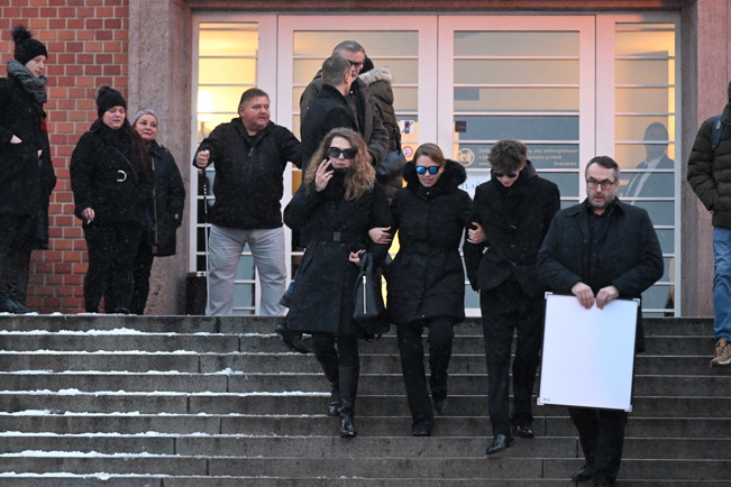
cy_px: 254
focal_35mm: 212
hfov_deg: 9.7
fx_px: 4304
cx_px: 353
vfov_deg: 6.5
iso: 8000
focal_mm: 200
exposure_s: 1/320
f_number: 4
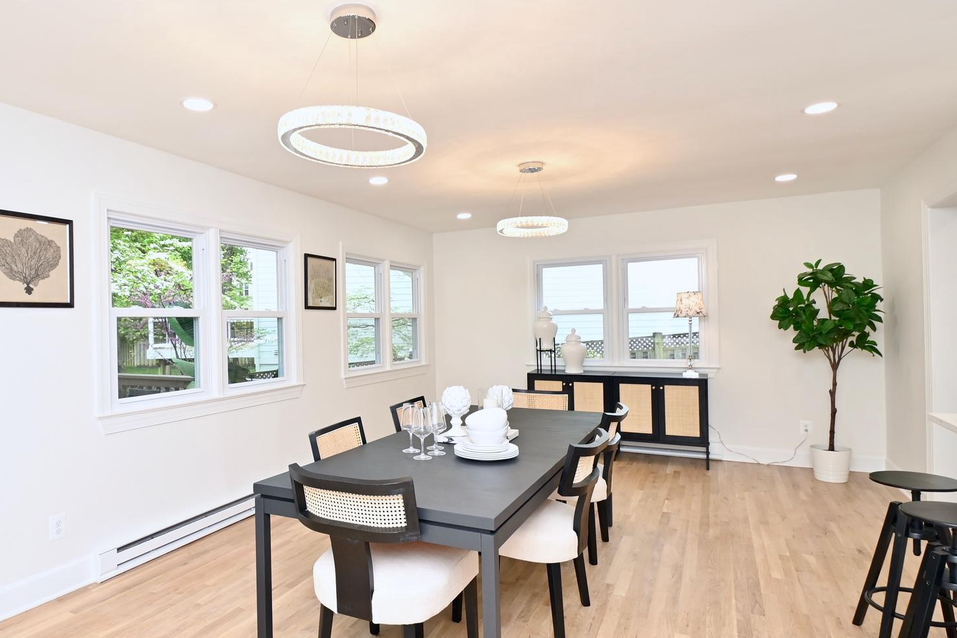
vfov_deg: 59.4
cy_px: 302
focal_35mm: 21
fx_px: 558
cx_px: 364
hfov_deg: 79.8
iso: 320
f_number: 7.1
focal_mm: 10
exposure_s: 1/50
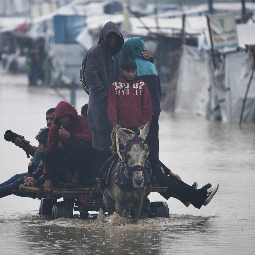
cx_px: 111
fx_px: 3817
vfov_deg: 3.8
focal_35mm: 458
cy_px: 128
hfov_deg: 3.8
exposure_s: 1/640
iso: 100
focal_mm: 358
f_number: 5.6
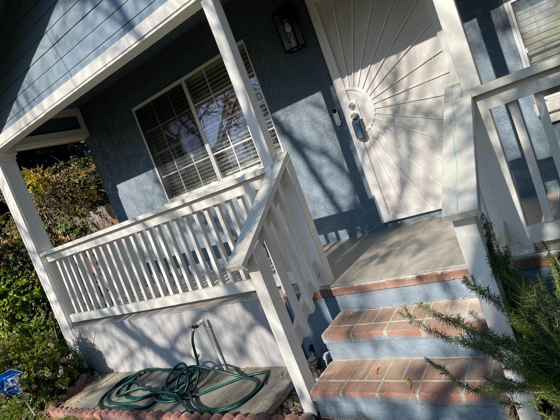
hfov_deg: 67.3
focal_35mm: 26
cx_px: 280
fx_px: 421
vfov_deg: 53.1
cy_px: 210
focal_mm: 4.2
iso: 32
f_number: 1.6
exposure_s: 1/4000
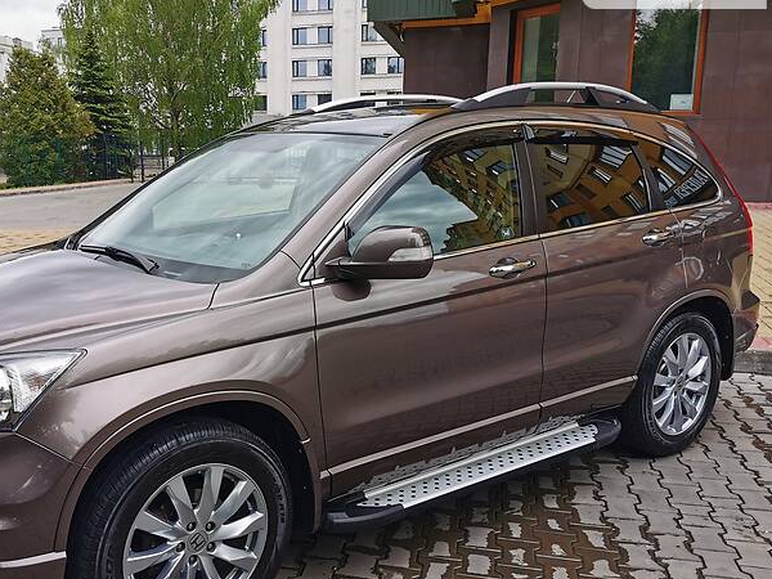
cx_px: 271
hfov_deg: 50.6
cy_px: 324
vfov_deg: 39.6
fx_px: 803
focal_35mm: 36
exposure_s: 1/1789
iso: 50
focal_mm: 5.6
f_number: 1.6
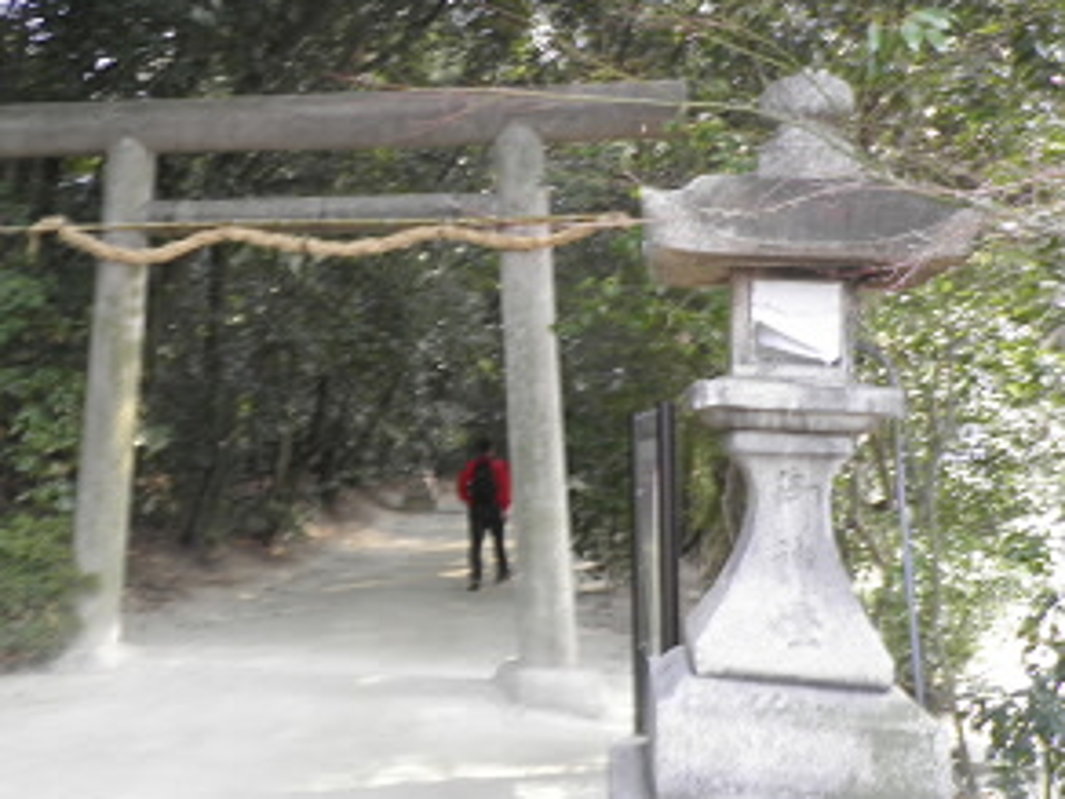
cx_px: 379
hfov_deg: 49.5
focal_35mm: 37
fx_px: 1138
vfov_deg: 38.4
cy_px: 288
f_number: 3.2
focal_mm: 4.9
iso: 64
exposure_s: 1/30
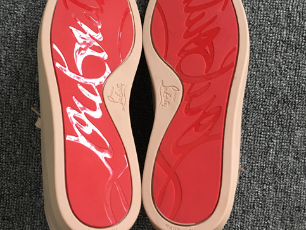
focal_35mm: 42
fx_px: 372
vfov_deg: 34.4
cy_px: 105
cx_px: 122
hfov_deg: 44.5
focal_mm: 4.15
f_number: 2.2
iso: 200
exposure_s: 1/25
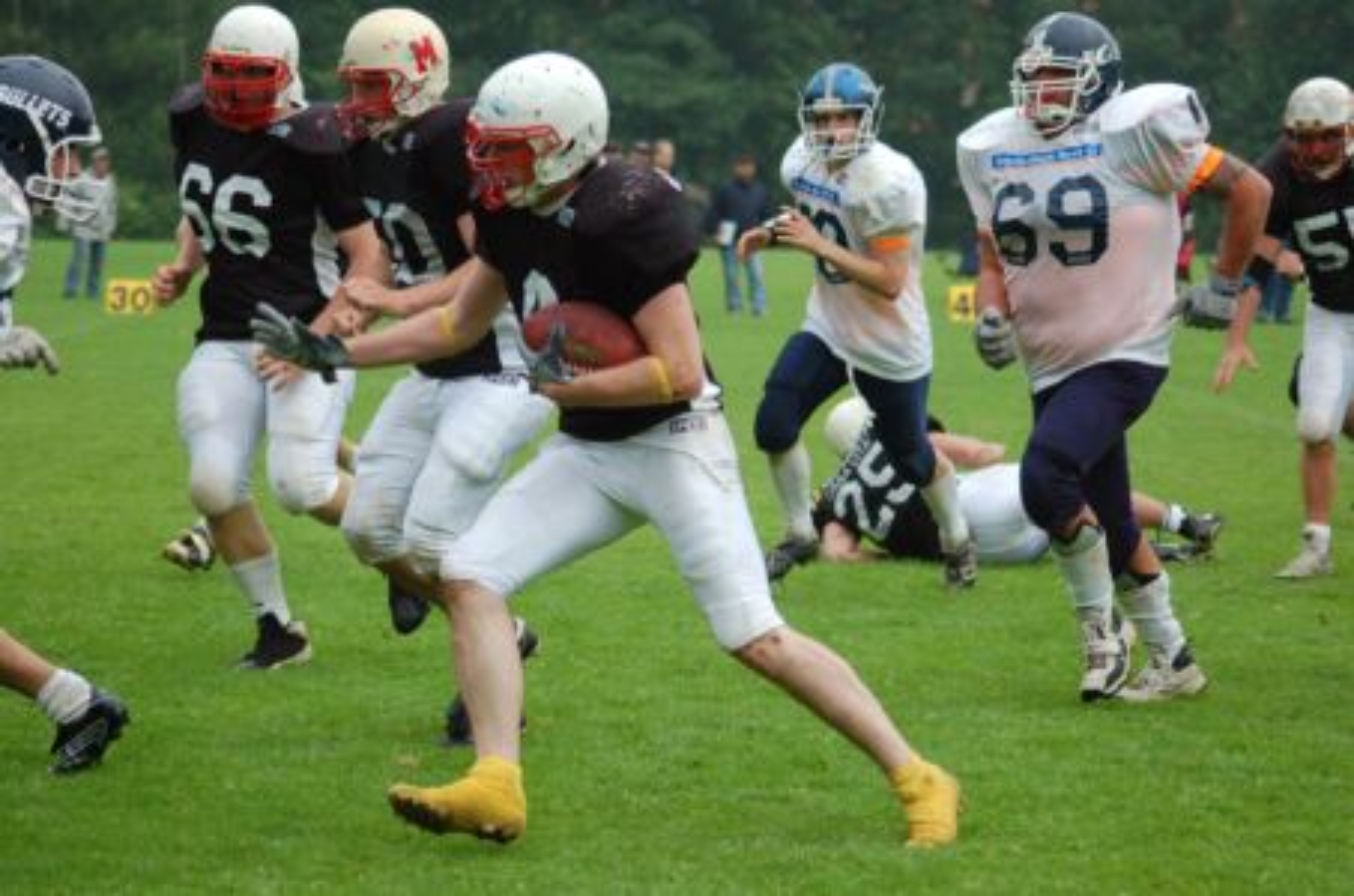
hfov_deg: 14.4
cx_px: 677
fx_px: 5348
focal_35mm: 142
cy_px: 448
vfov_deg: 9.6
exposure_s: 1/800
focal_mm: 95
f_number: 4.2
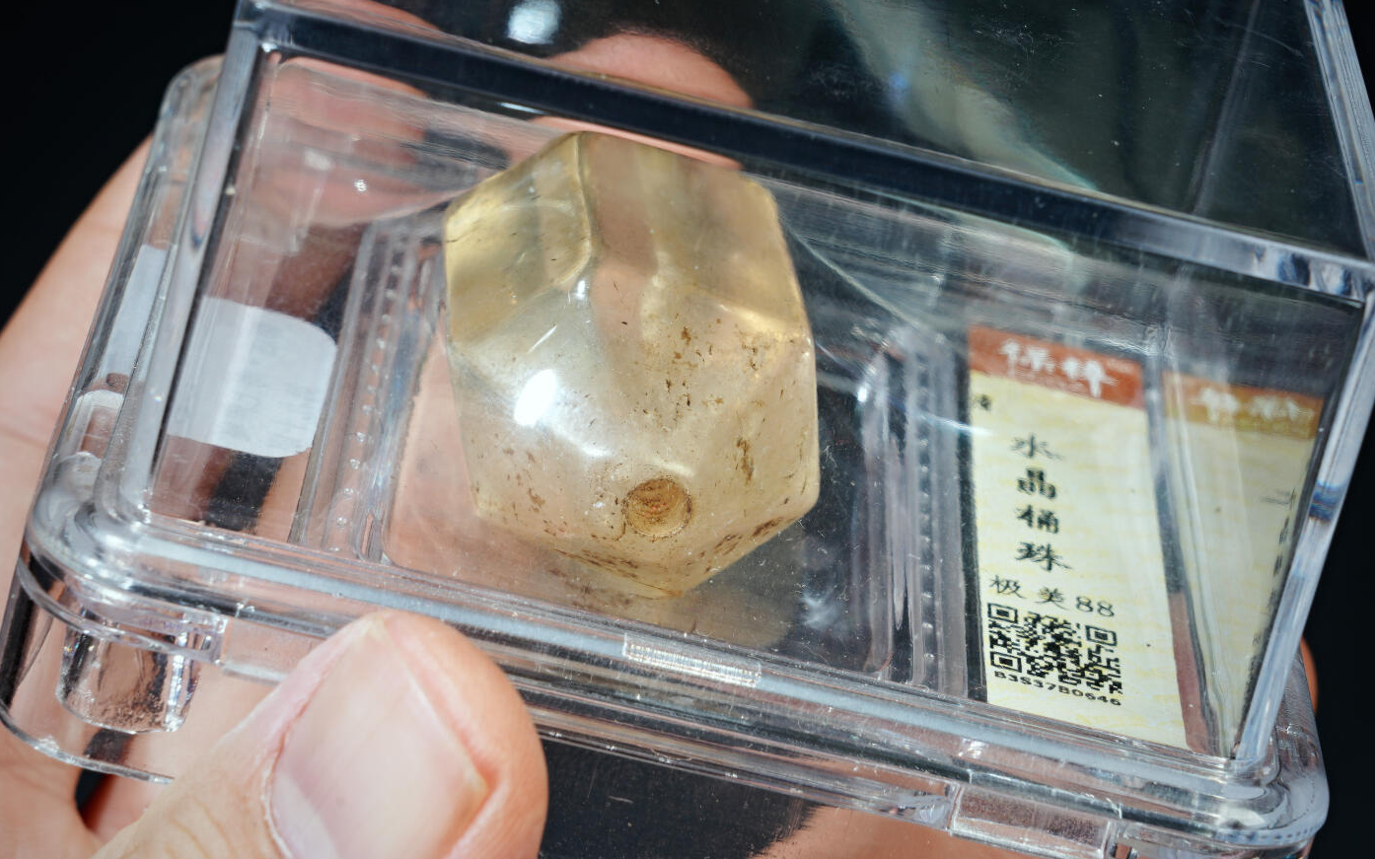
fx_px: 4871
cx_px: 688
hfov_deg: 16.1
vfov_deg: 10.1
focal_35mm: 130
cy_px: 411
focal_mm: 85
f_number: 18
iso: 100
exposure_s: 1/160
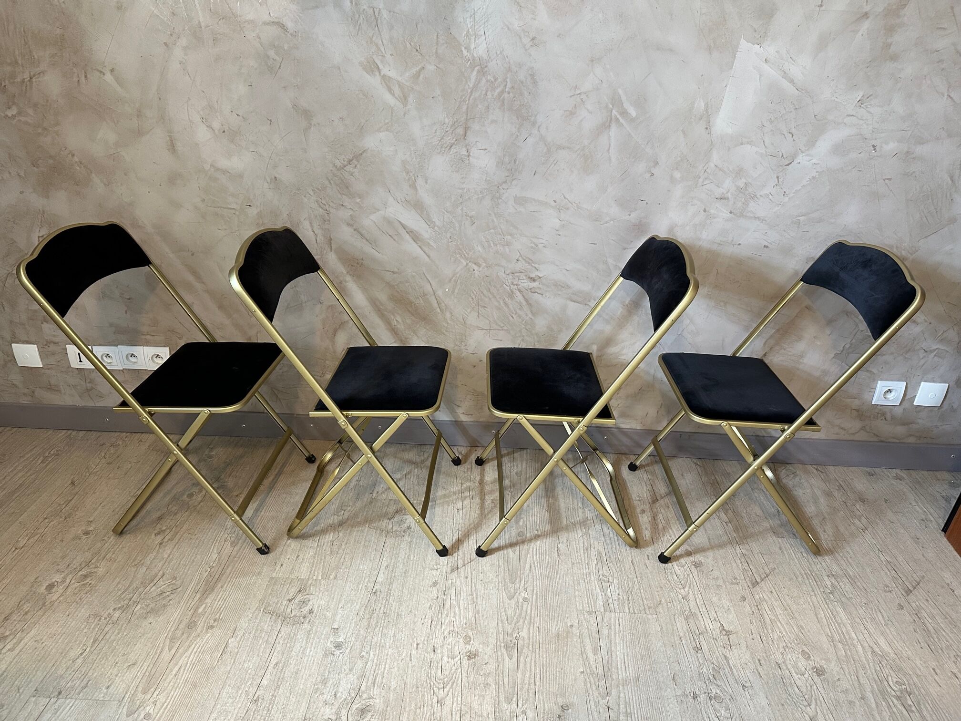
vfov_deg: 56.8
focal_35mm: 24
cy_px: 360
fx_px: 666
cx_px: 480
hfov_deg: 71.6
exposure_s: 1/50
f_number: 1.78
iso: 400
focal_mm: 6.86
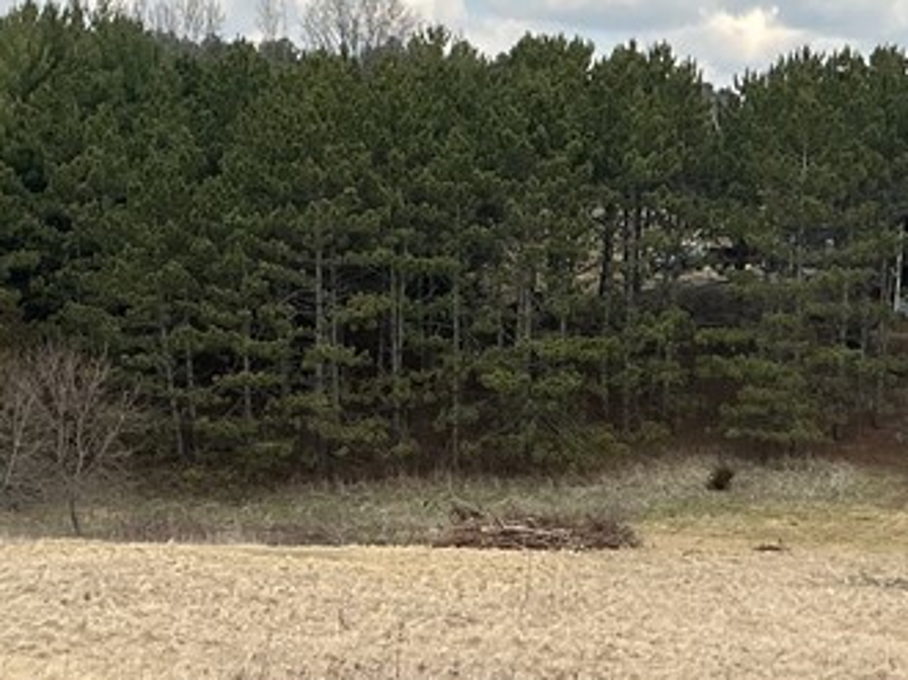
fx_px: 2359
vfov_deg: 16.0
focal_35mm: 90
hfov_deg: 21.7
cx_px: 347
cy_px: 721
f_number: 1.8
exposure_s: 1/1168
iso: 25
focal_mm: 3
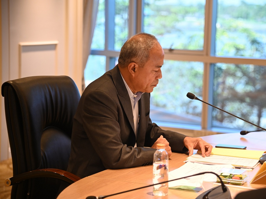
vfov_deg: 14.2
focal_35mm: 104
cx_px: 149
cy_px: 100
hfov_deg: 18.9
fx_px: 799
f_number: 4
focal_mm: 95
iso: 2000
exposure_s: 1/125
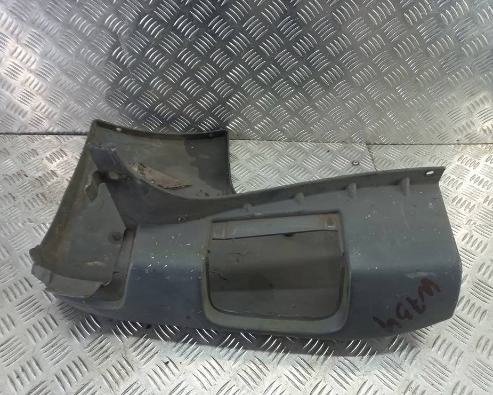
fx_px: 394
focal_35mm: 27
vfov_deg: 53.2
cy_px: 194
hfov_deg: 64.0
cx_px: 237
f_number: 1.8
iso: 100
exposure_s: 1/50
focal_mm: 4.6
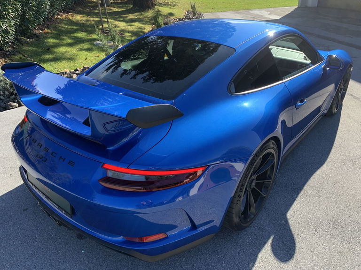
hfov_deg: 67.3
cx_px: 180
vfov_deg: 53.1
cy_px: 135
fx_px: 271
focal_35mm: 26
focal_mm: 4.25
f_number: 1.8
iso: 25
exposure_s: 1/474
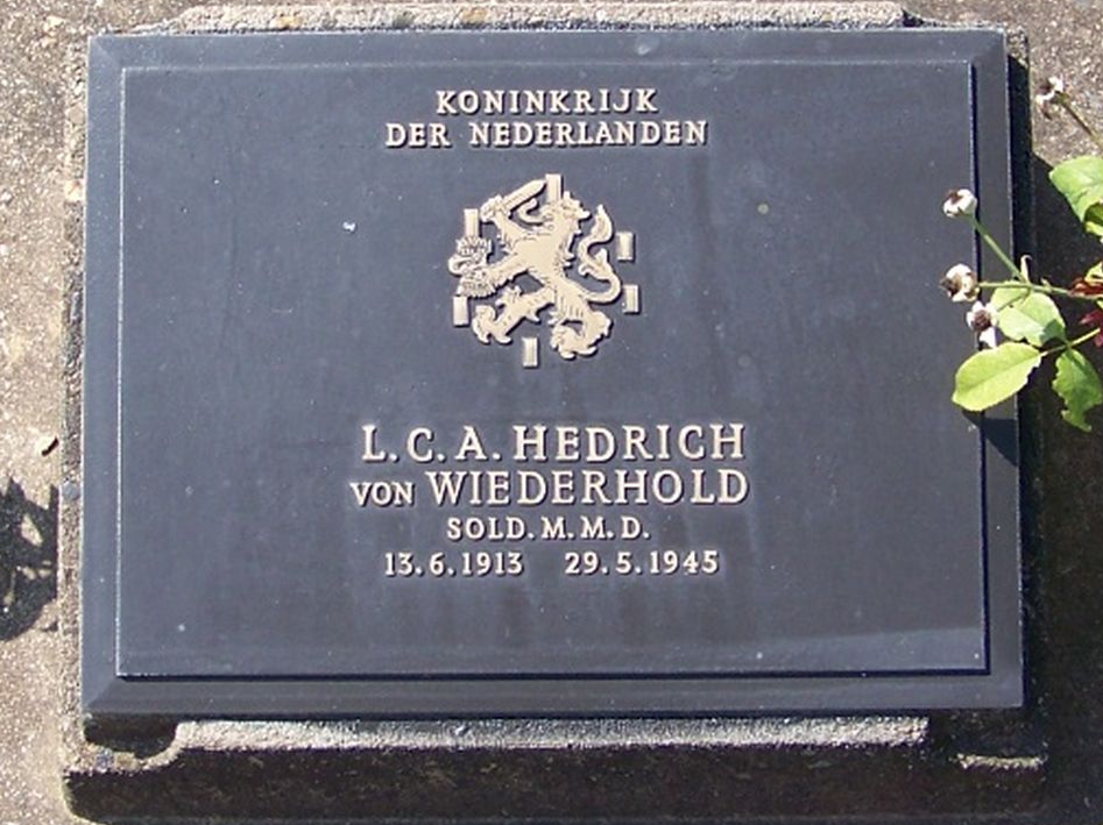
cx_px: 554
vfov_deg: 37.7
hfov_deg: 49.0
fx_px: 1210
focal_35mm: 38
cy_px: 408
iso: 64
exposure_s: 1/640
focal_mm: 5.85
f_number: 2.8
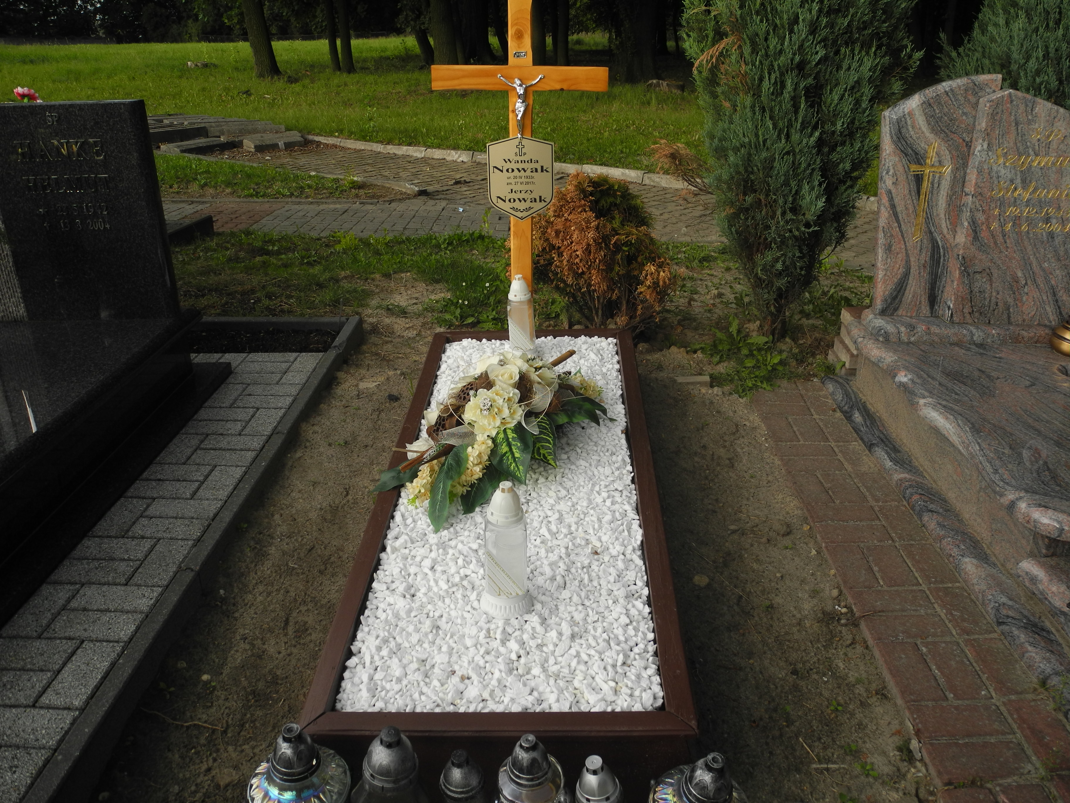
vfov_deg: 46.8
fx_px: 927
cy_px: 402
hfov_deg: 60.0
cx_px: 535
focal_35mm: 30
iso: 100
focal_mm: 6.4
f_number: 2.8
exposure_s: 1/500
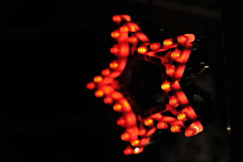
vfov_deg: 22.6
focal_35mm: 60
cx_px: 122
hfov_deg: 33.4
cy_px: 81
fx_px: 405
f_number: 3.2
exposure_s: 1
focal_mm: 60
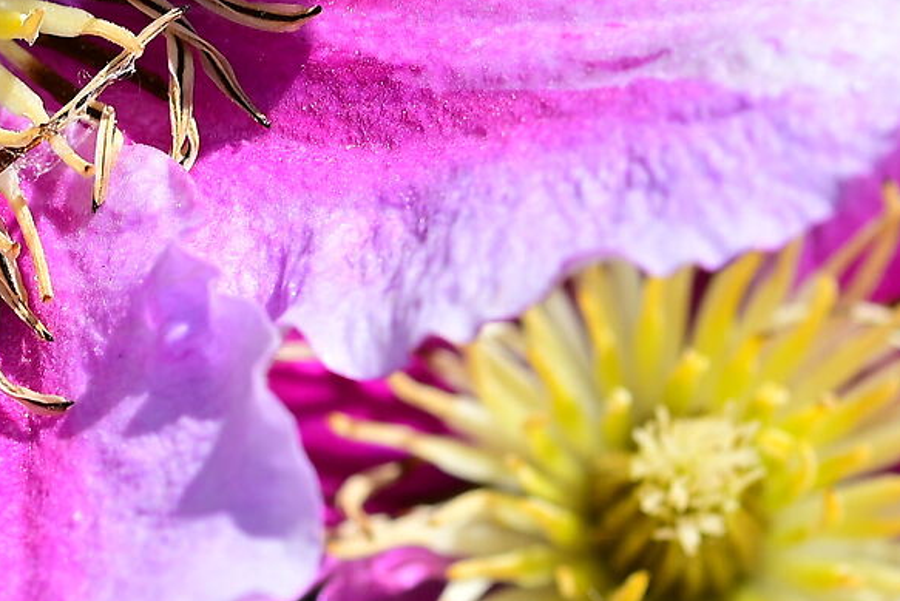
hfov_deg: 4.8
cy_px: -158
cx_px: -190
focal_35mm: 432
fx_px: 10802
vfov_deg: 3.2
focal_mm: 105
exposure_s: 1/200
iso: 100
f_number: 11
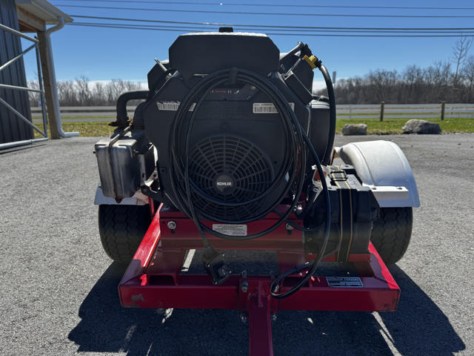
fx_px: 329
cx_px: 237
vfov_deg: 56.8
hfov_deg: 71.6
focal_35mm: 24
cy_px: 178
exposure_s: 1/2604
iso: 80
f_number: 1.78
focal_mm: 6.76
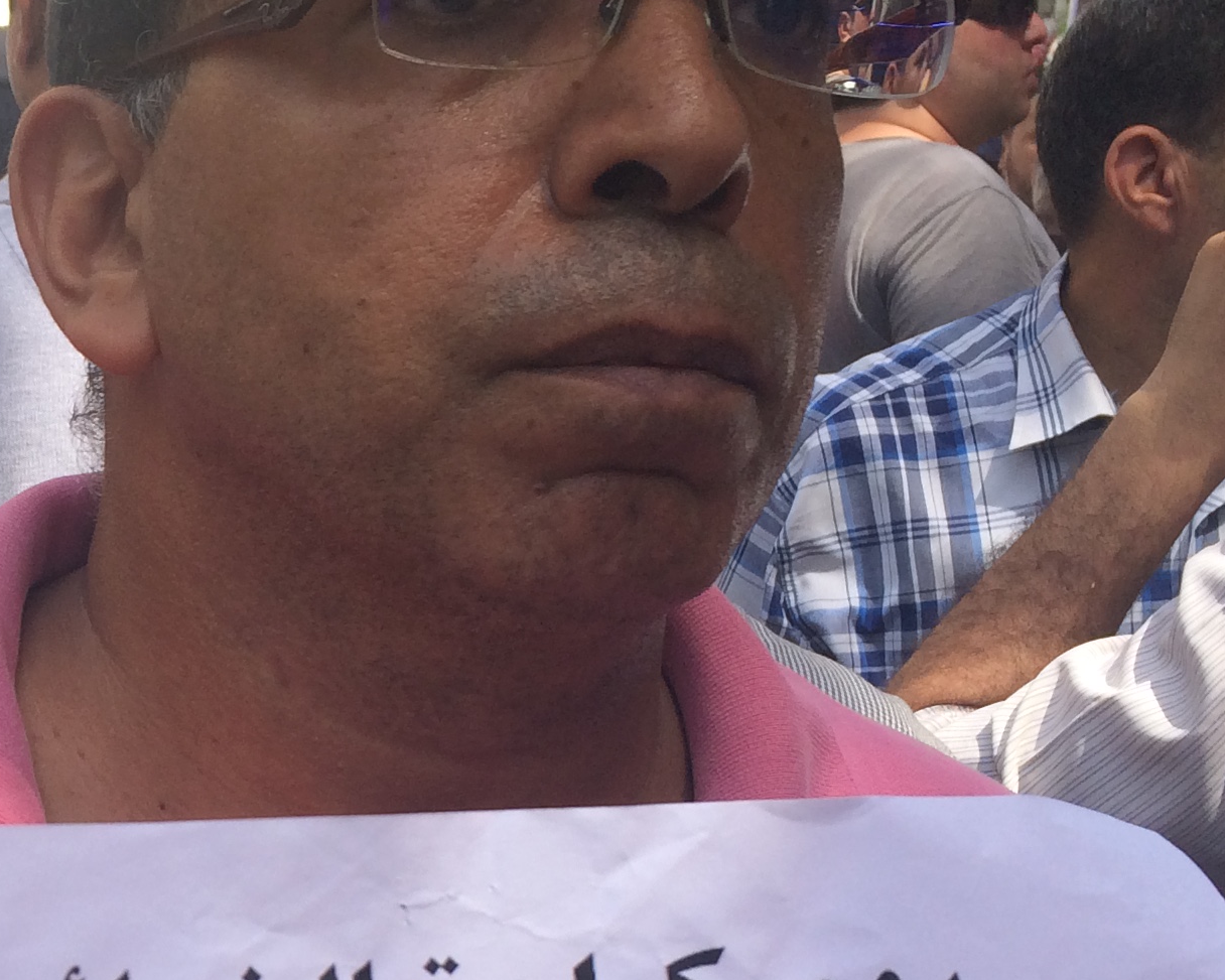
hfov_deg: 23.8
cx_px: -39
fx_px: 2756
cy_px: 782
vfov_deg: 20.0
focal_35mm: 76
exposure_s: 1/631
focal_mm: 4.15
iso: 32
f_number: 2.2
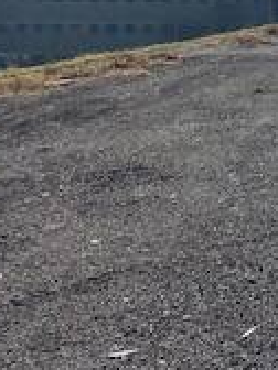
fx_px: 1060
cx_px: 501
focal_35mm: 99
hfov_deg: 13.4
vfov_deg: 19.6
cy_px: 59
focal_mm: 4.25
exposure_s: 1/8264
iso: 32
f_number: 1.8
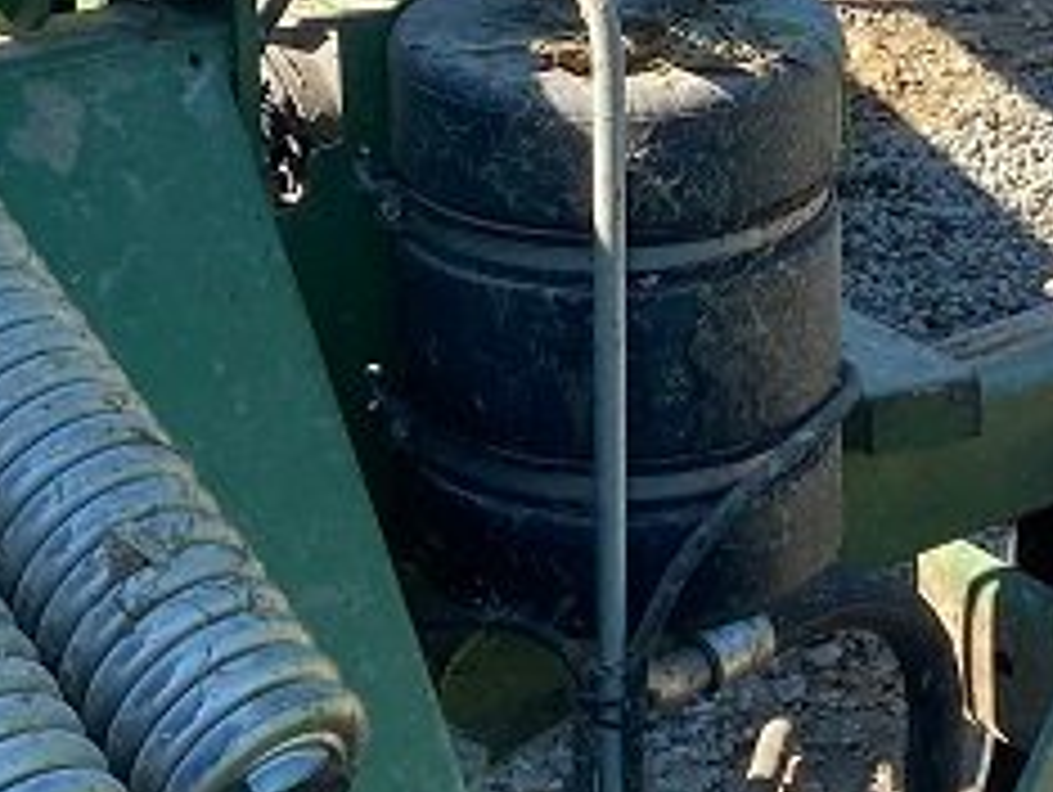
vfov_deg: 13.3
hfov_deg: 17.7
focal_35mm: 111
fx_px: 3380
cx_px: 644
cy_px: 144
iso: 32
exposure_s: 1/816
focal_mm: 4.25
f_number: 1.8
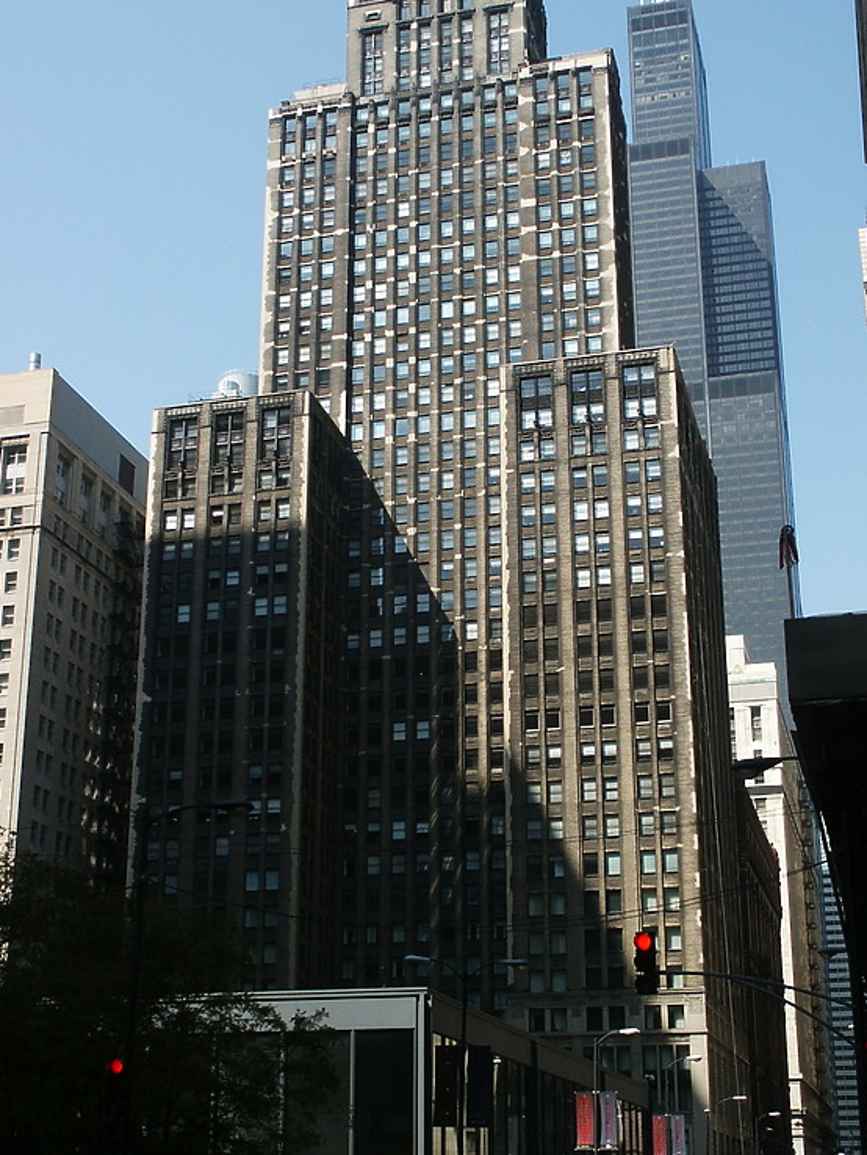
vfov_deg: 38.2
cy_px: 588
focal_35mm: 50
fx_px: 1669
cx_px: 420
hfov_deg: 29.1
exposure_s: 1/180
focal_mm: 8.63
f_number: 8
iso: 64
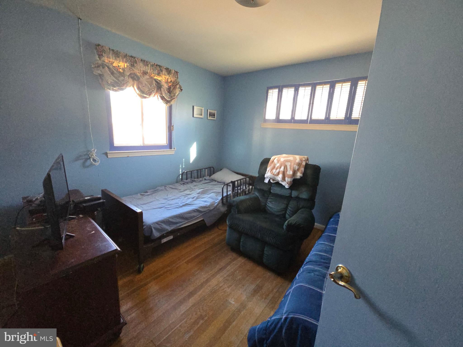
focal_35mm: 13
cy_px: 174
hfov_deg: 106.2
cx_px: 232
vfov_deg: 89.9
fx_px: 174
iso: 640
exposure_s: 1/60
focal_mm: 2.2
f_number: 2.2
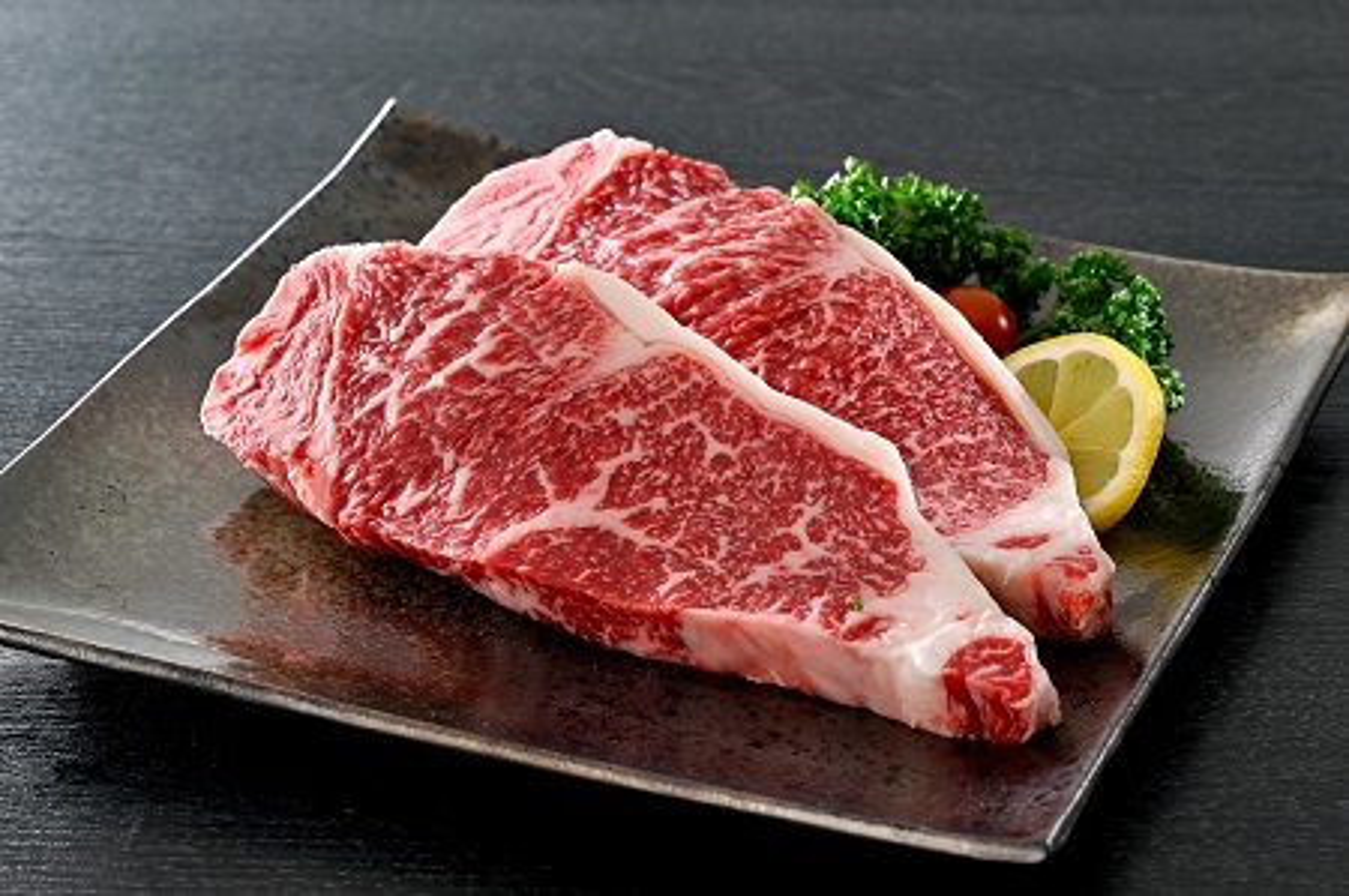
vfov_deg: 13.0
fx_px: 3930
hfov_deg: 19.5
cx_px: 674
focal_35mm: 105
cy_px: 448
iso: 100
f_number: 13
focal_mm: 105
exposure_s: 1/125
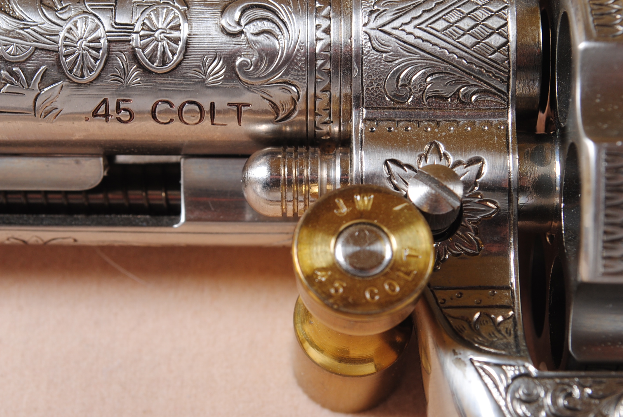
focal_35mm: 100
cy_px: 173
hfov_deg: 20.5
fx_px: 1725
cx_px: 268
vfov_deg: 13.8
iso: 100
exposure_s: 1/125
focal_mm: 55
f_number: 11
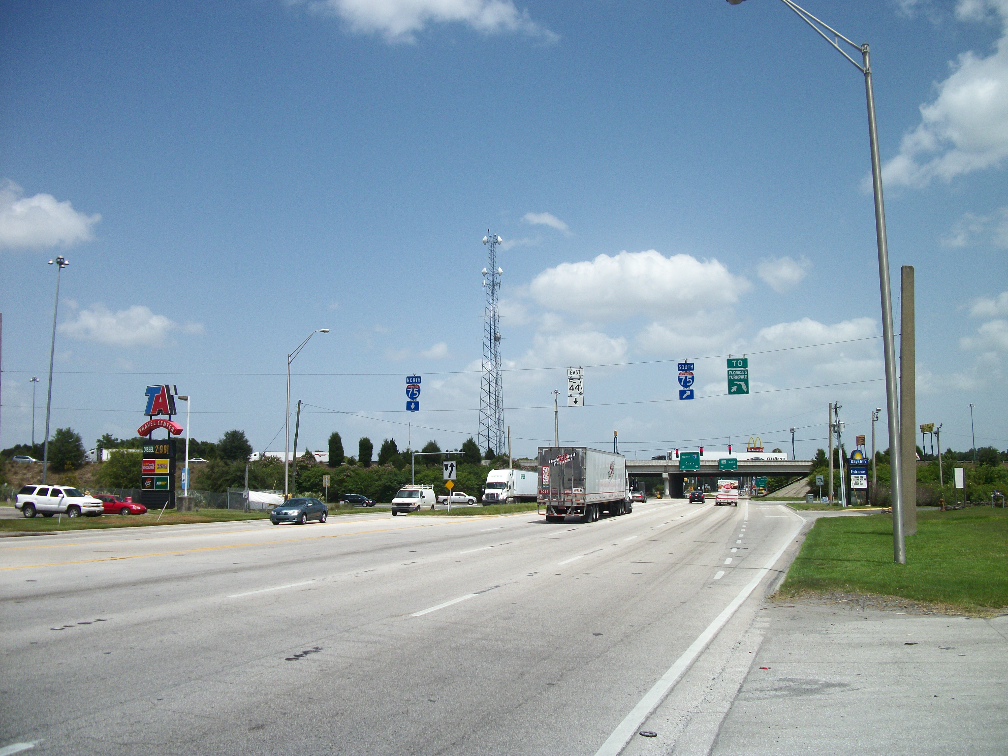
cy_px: 378
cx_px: 504
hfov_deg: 56.8
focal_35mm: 32
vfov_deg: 44.2
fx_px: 932
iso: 80
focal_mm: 5.7
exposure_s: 1/200
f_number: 8.8
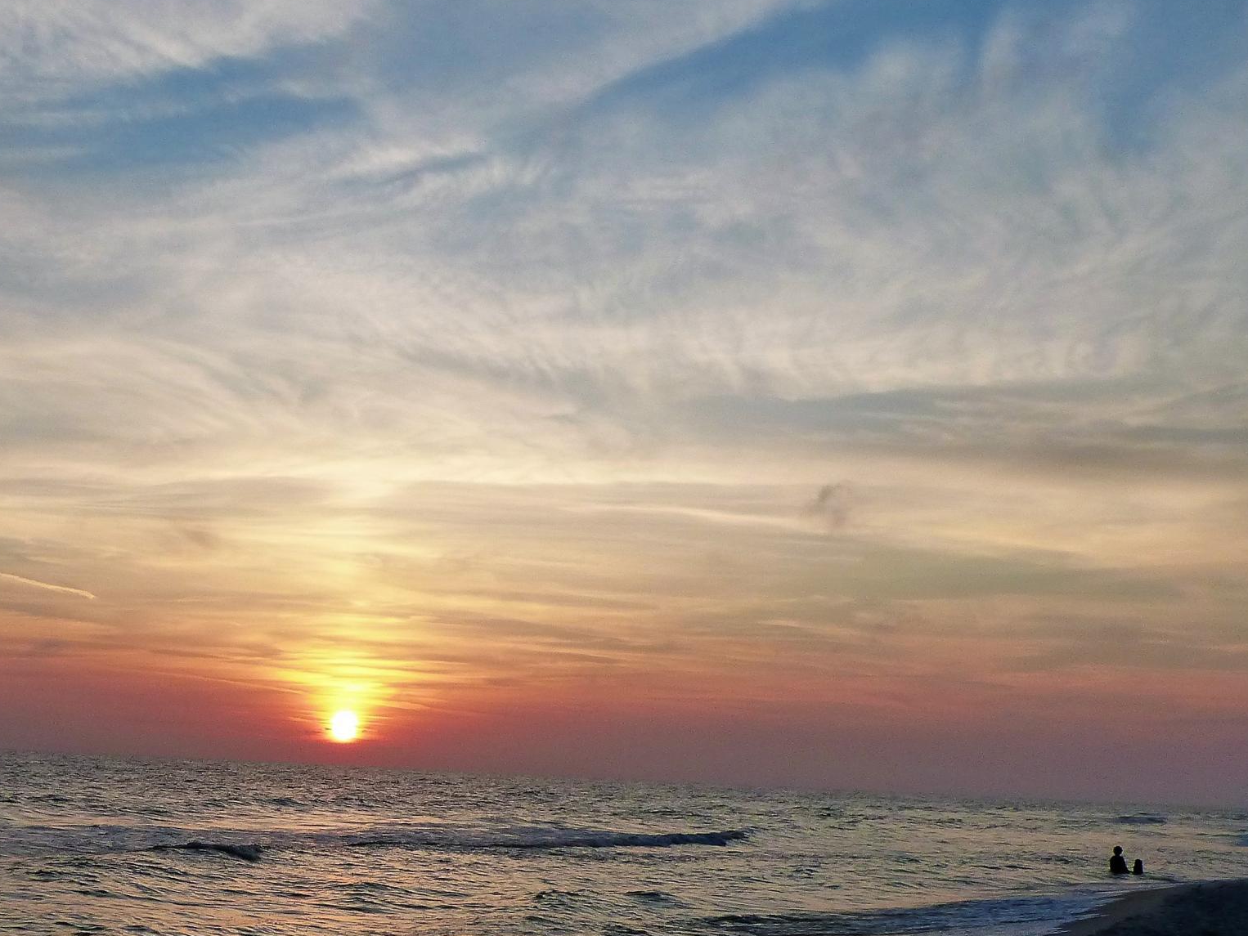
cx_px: 274
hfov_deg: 32.9
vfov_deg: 25.1
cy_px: 790
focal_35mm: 57
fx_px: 2055
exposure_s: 1/160
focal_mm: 5
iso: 160
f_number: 4
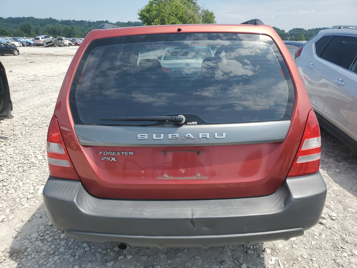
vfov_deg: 53.1
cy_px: 134
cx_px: 178
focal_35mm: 26
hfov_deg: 67.3
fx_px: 268
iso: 50
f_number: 1.5
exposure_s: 1/2500
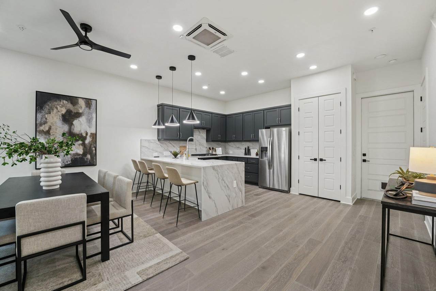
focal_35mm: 14
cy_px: 146
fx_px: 170
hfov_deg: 104.3
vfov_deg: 81.2
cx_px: 218
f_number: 8
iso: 400
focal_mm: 14
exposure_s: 1/25
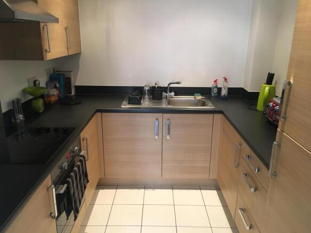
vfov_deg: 48.2
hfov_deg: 61.7
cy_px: 116
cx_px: 156
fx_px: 260
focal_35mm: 29
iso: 160
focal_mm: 4.15
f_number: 2.2
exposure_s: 1/33
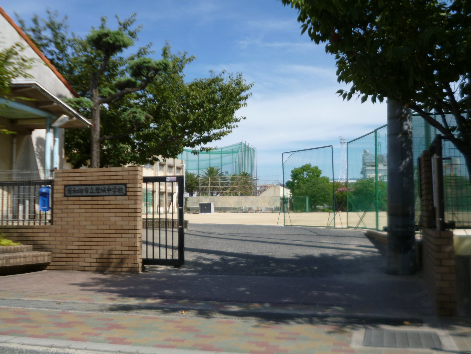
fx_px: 517
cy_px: 177
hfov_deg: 49.0
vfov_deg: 37.7
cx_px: 236
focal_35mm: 38
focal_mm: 6.8
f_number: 3.2
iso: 100
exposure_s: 1/1000
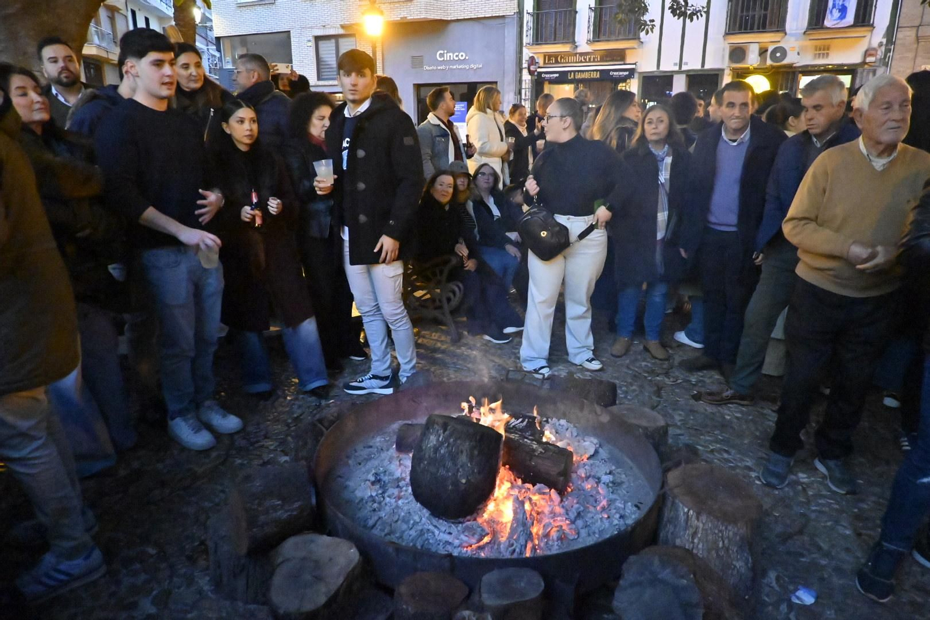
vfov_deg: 53.1
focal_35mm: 24
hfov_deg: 73.7
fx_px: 620
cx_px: 465
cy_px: 310
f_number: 4
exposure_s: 1/125
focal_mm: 16
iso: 12800
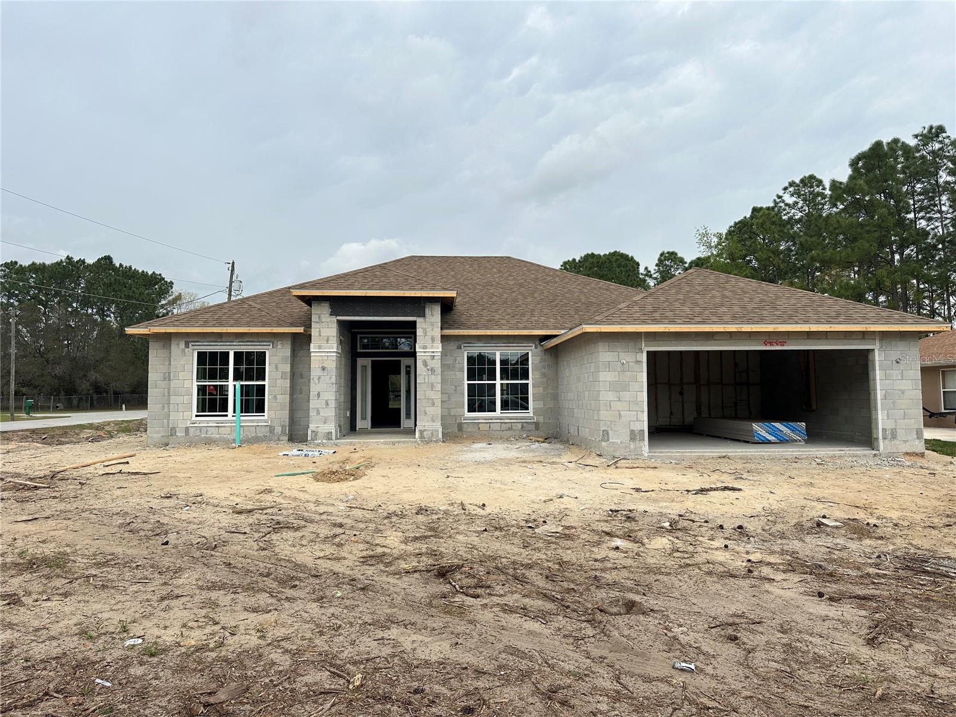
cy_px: 358
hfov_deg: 71.6
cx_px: 478
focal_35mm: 24
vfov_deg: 56.8
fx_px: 663
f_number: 1.78
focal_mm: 6.86
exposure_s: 1/1227
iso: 80
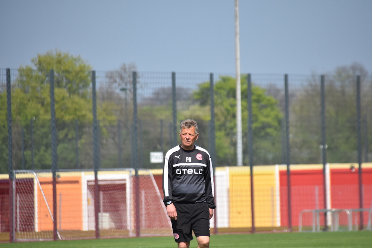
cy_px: 126
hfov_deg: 4.4
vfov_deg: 2.9
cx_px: 193
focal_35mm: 467
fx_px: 4828
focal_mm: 300
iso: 800
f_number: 7.1
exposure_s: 1/3200
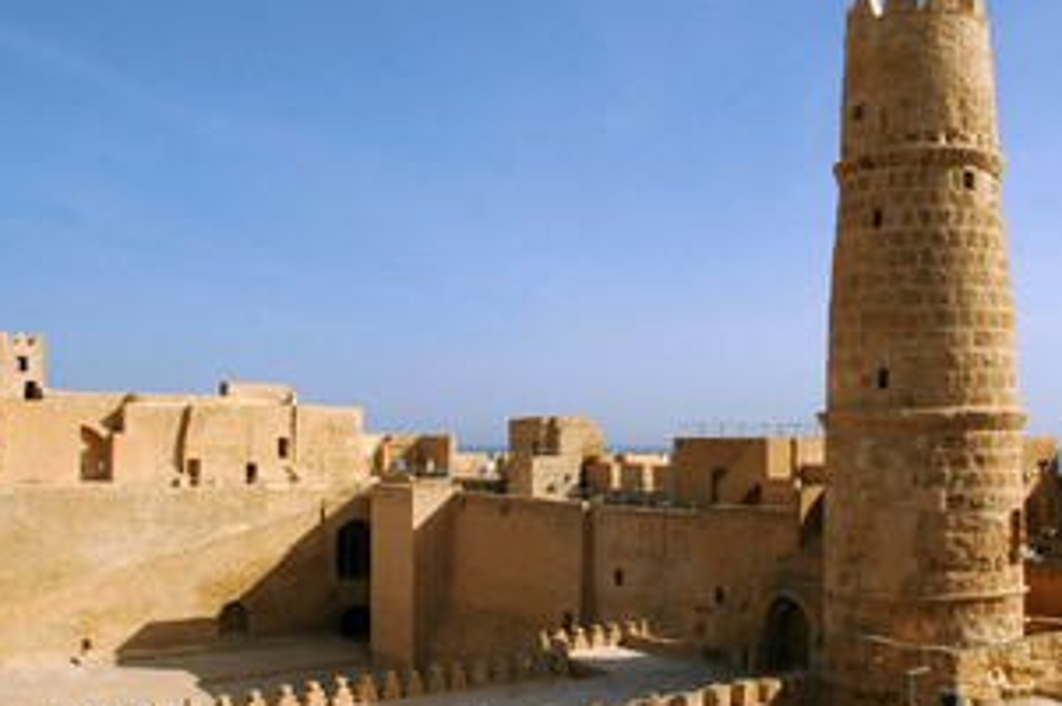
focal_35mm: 36
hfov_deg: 53.6
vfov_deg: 37.1
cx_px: 531
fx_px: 1052
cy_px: 374
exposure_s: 1/400
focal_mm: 17
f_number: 10
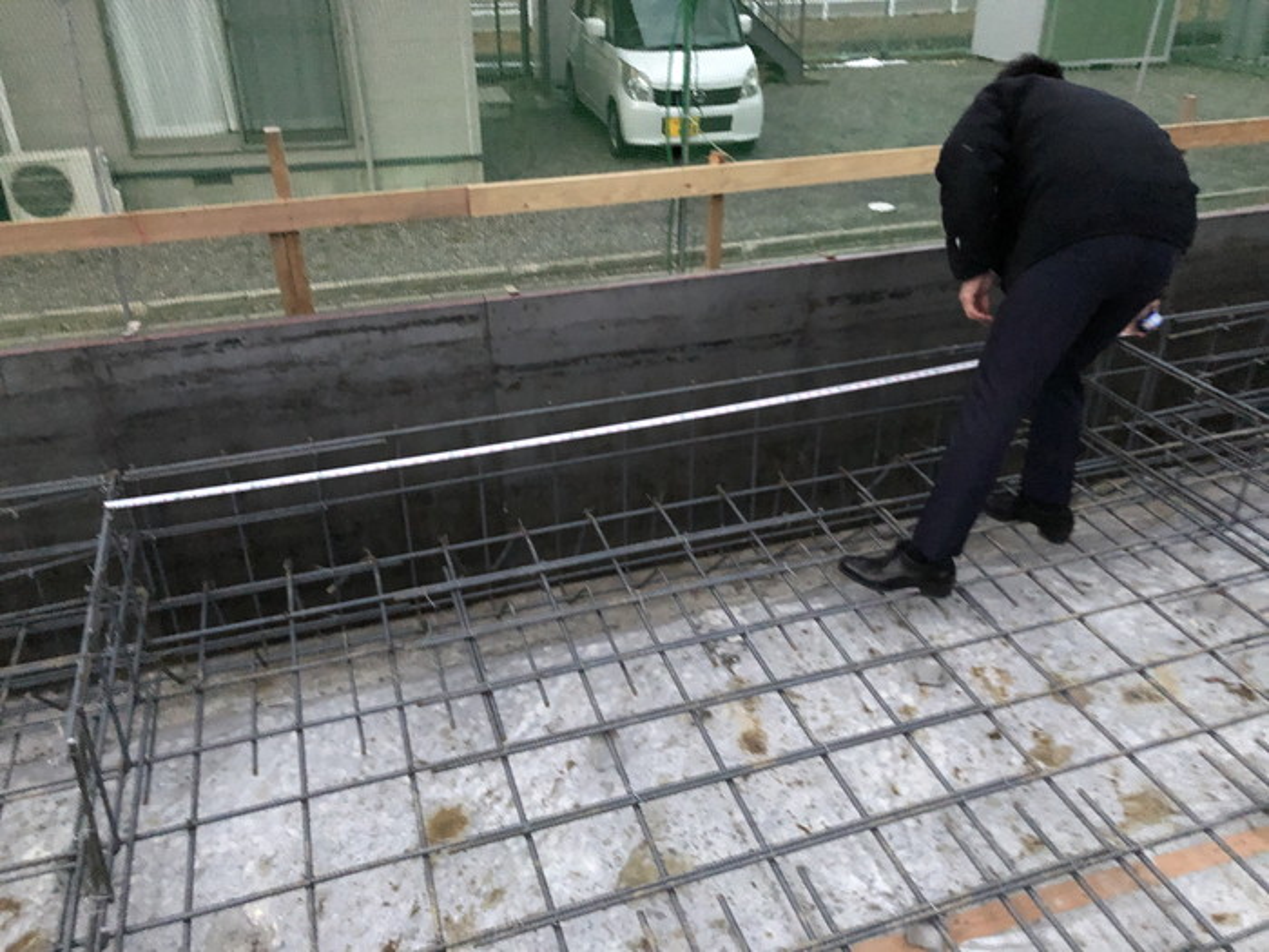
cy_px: 476
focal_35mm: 28
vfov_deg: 49.7
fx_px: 1026
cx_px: 634
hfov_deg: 63.4
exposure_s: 1/4
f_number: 1.8
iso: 125
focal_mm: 3.99
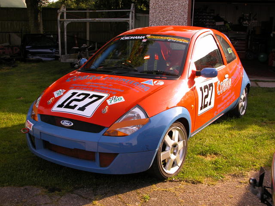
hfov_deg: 41.2
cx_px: 138
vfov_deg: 31.5
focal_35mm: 46
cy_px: 103
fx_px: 365
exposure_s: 1/186
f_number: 4.7
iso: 100
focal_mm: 11.6
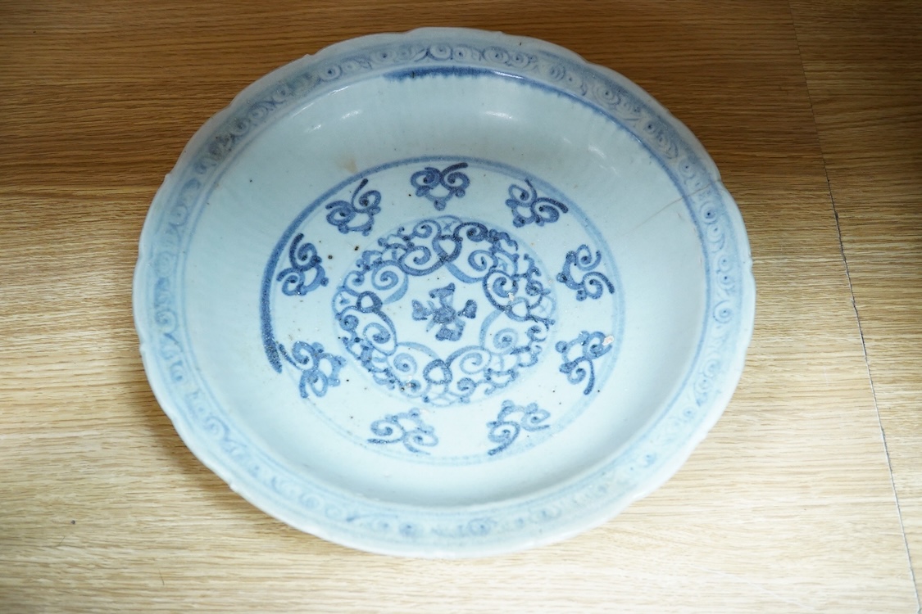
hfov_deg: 43.6
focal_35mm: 45
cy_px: 307
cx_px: 461
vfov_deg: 29.9
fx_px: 1152
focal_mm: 30
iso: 2500
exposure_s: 1/100
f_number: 7.1
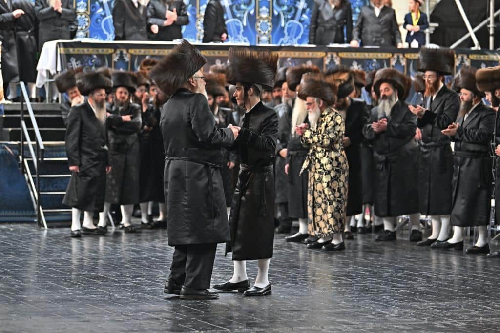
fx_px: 1806
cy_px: 166
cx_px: 250
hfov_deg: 15.8
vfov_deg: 10.6
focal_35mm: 130
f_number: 2.8
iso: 1250
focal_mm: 130
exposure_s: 1/320
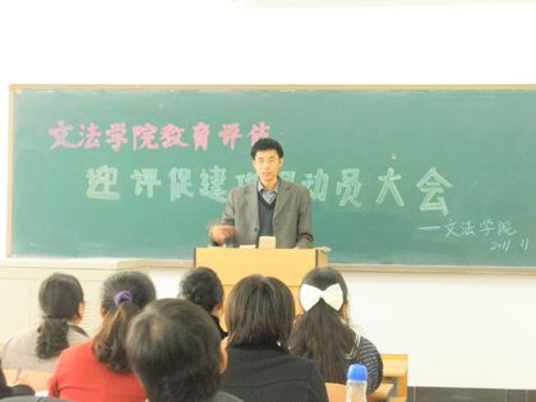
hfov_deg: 23.0
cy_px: 201
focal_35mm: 85
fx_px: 1316
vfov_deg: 17.4
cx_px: 268
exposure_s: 1/6
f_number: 5.1
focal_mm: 15
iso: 200
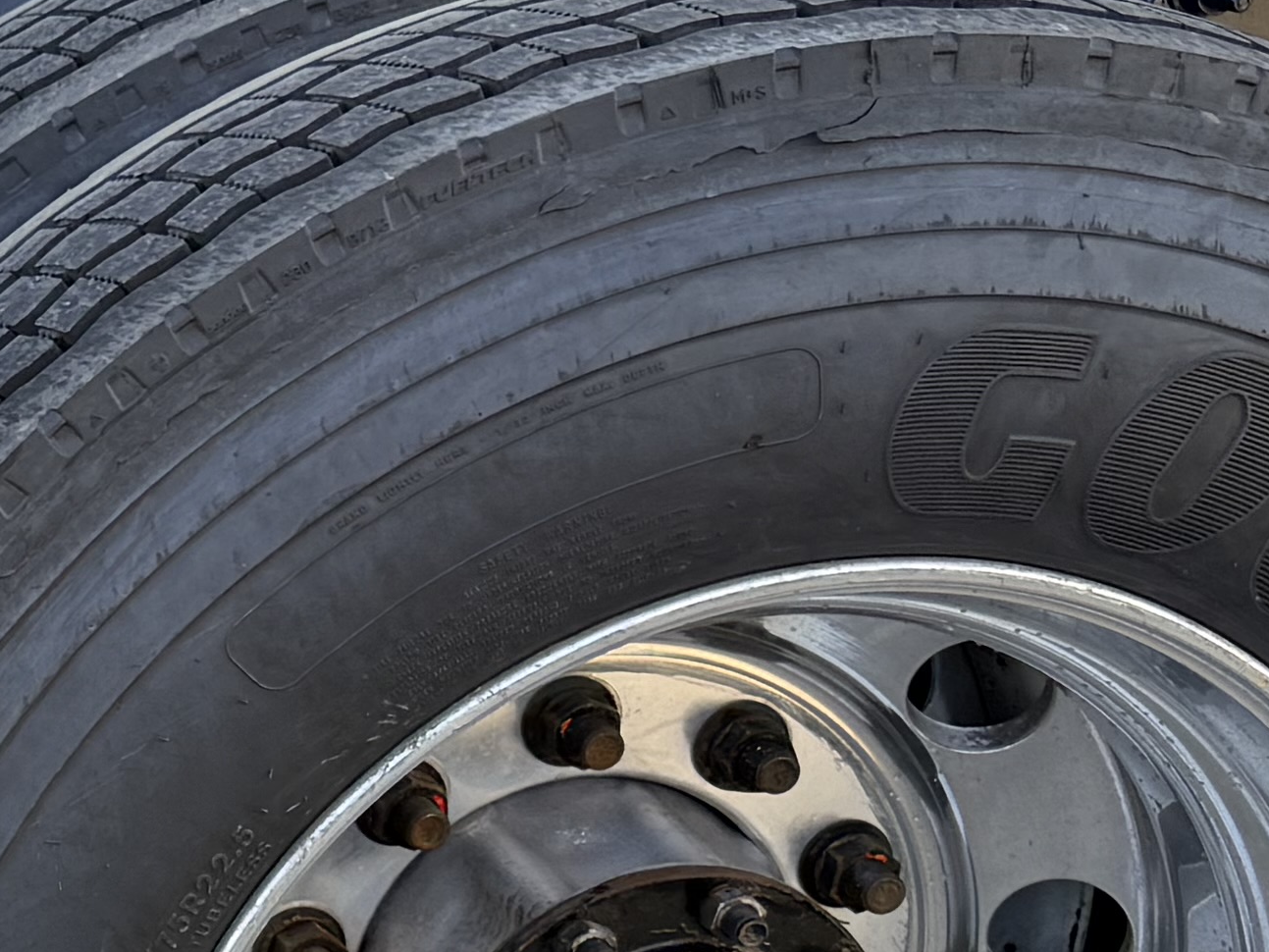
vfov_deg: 13.7
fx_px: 3886
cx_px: -793
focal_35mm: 106
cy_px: 1031
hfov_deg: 16.4
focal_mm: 6.76
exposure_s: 1/464
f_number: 1.78
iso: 100
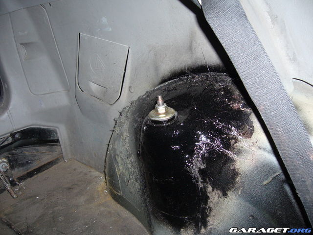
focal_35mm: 35
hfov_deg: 52.6
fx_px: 316
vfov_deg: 40.7
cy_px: 118
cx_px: 156
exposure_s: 1/30
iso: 100
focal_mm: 5.8
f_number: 2.8
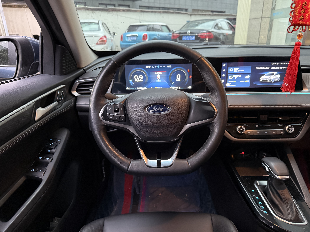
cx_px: 155
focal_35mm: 24
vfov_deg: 56.8
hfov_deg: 71.6
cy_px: 116
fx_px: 215
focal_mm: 6.76
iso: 800
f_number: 1.78
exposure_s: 1/37
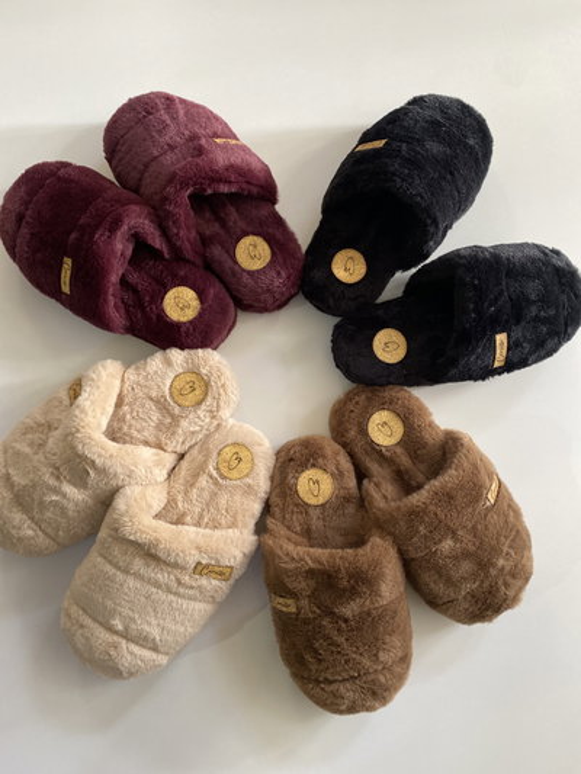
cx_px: 290
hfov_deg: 53.1
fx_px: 582
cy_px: 387
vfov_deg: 67.3
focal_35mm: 26
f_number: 1.8
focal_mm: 4.25
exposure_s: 1/60
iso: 200
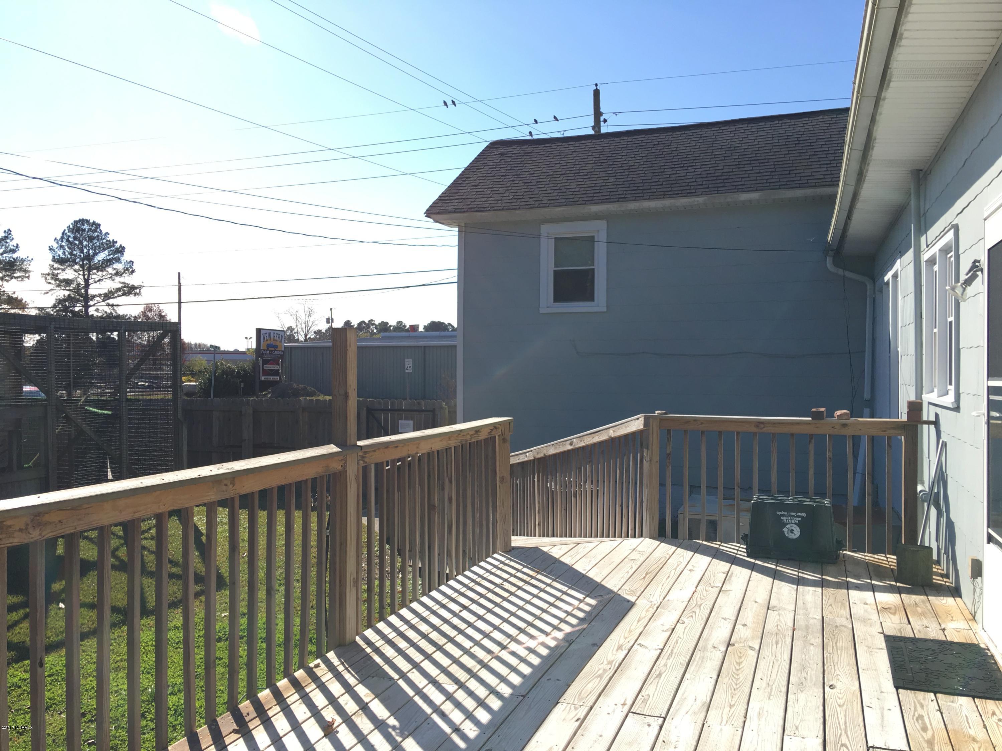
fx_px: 839
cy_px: 376
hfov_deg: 61.7
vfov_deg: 48.2
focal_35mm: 29
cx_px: 501
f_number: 2.2
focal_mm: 4.15
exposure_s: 1/1026
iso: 25
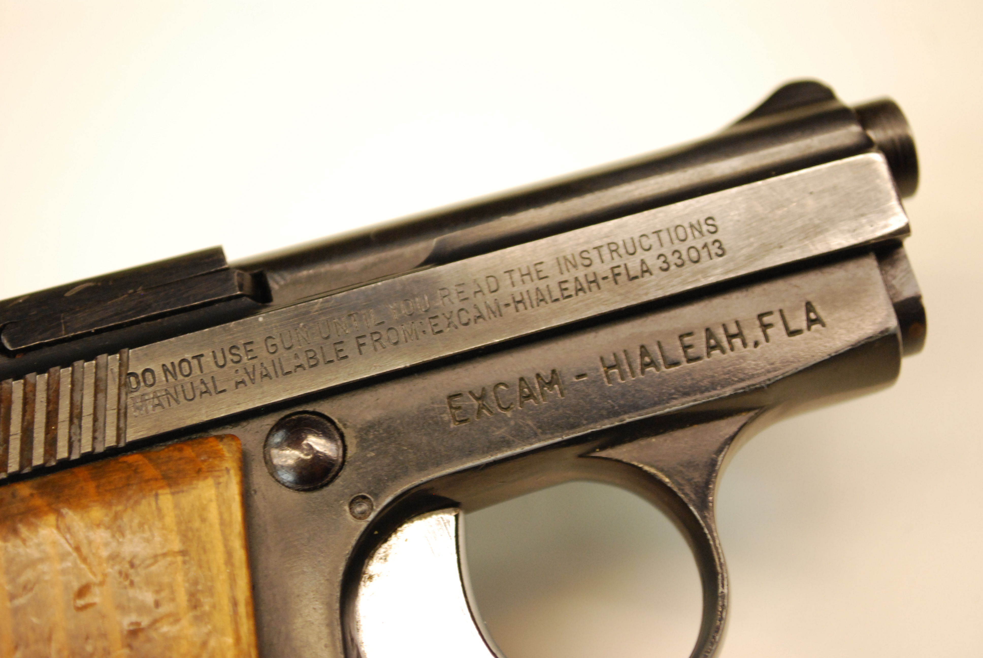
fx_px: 2255
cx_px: 492
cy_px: 329
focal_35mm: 82
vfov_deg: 16.6
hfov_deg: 24.6
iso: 720
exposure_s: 1/30
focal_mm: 55
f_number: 5.6
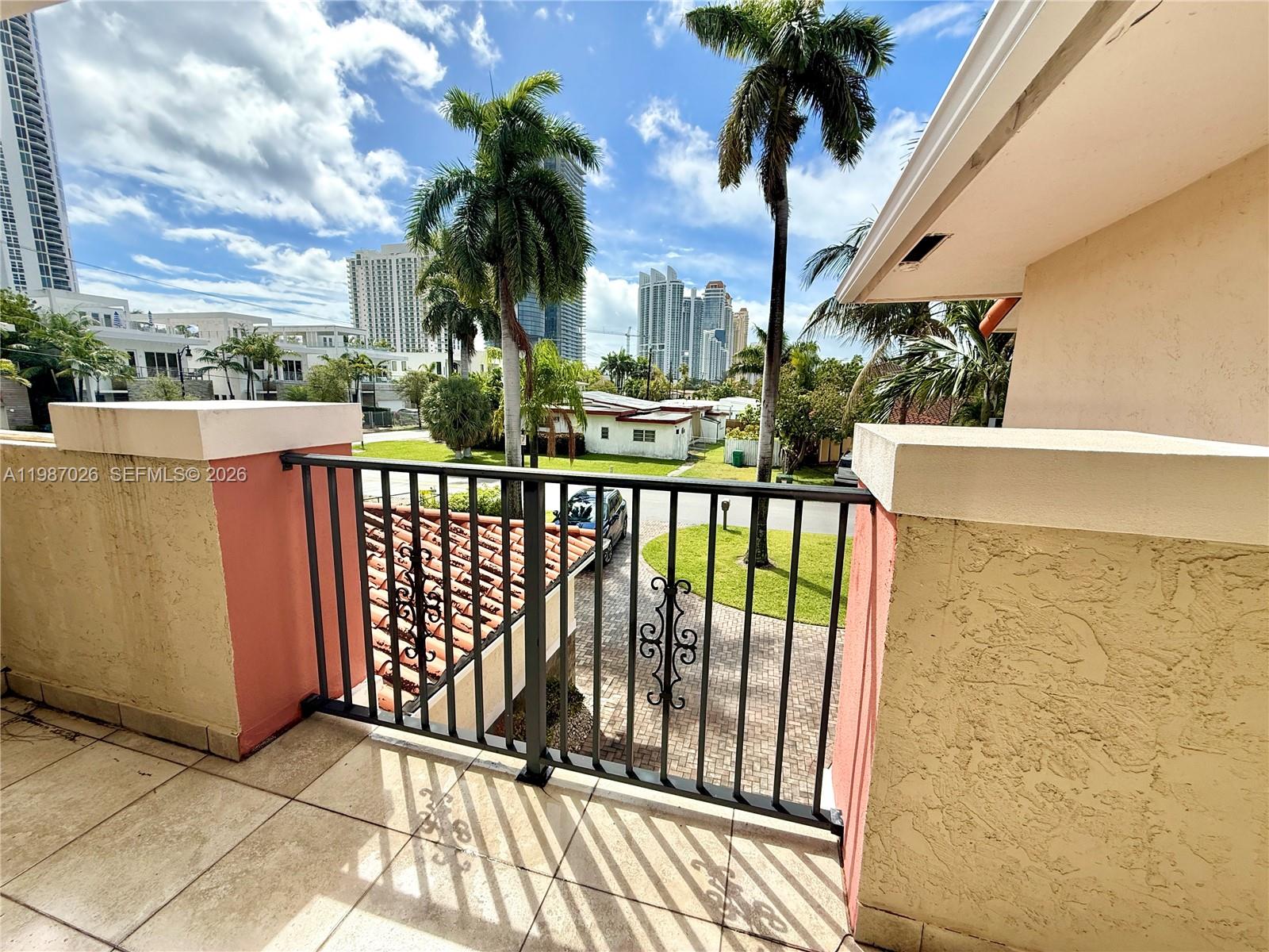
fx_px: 513
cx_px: 634
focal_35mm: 14
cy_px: 476
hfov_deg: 102.1
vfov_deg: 85.7
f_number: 2.2
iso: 64
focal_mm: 2.22
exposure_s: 1/2024
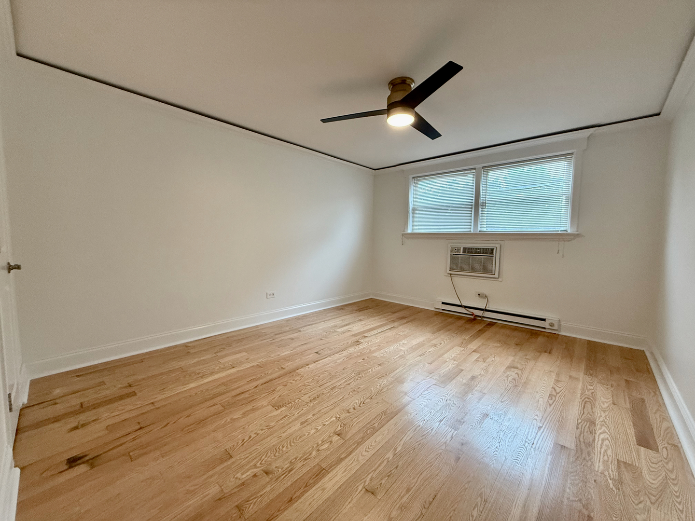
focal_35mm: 14
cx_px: 348
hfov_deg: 102.1
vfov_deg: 85.7
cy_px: 260
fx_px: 281
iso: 250
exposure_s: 1/120
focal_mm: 2.22
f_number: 2.2
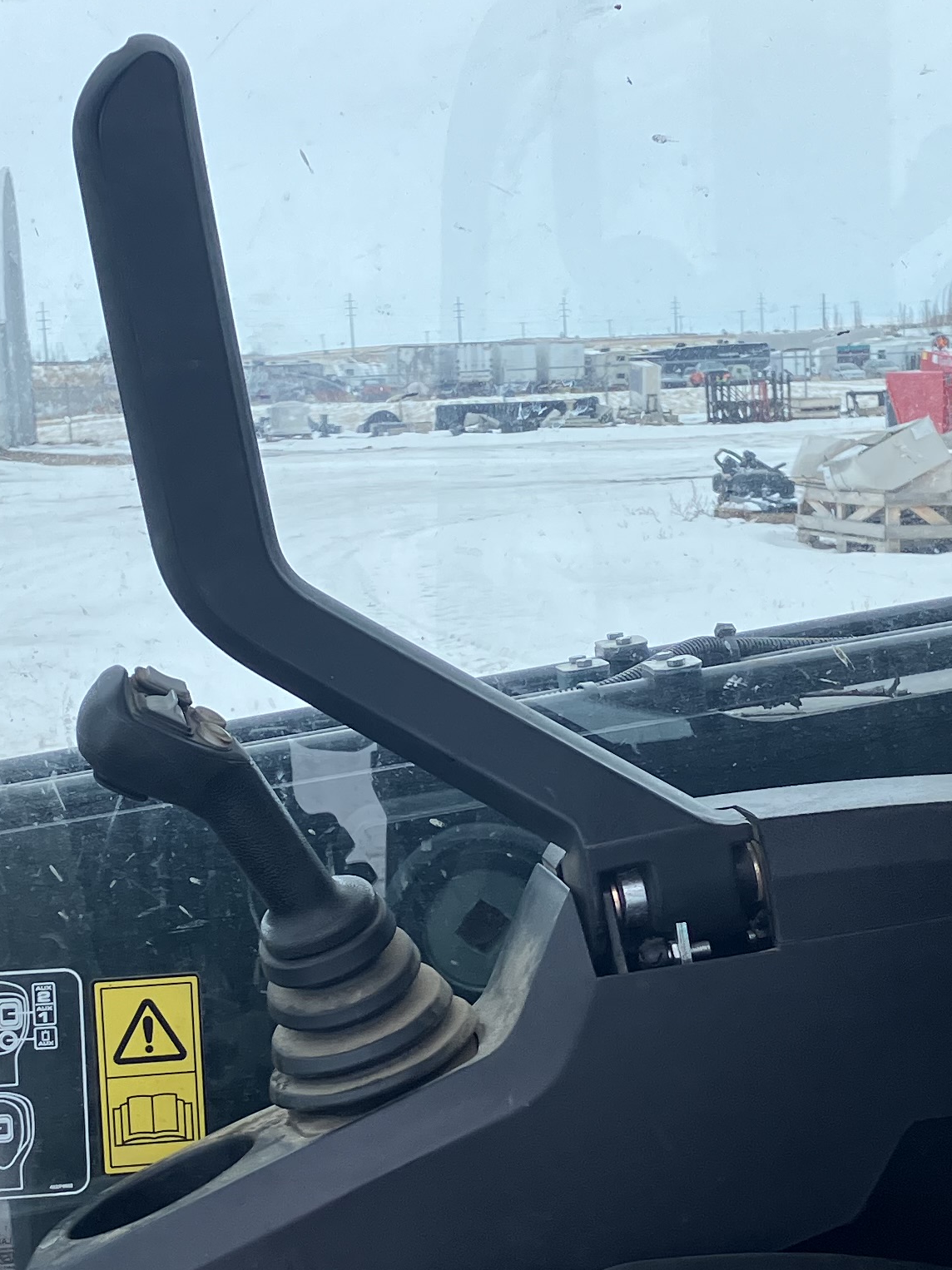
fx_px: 2714
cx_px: 431
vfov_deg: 26.3
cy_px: 748
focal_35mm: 74
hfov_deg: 19.9
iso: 32
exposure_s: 1/639
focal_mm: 3.99
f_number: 1.8
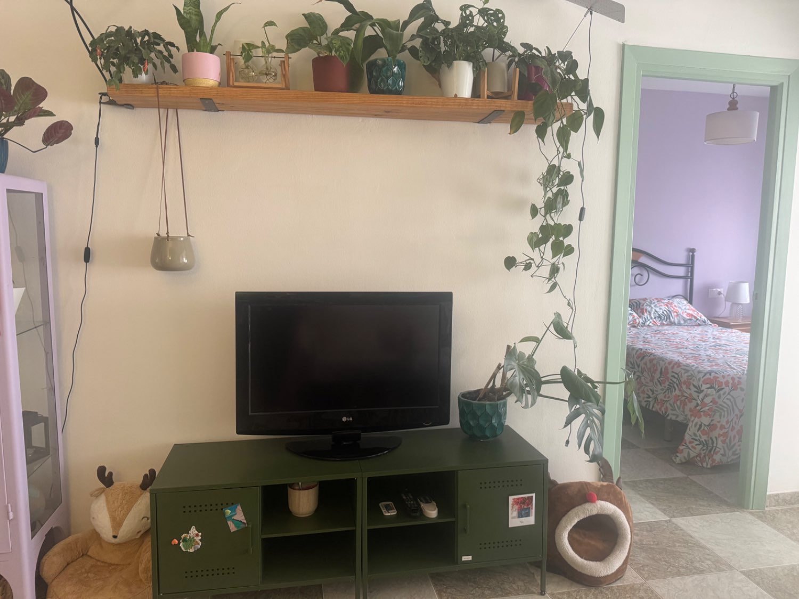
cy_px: 300
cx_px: 400
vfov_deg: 56.8
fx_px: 554
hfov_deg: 71.6
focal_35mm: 24
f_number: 1.78
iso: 320
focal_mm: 6.76
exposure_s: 1/50
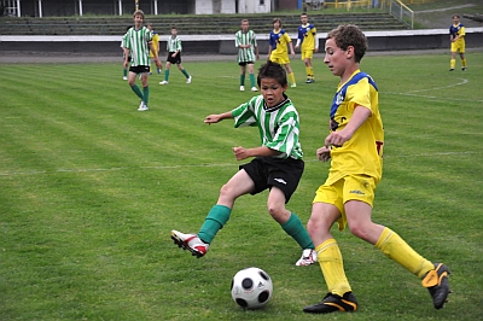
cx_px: 242
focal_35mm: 105
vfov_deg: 13.0
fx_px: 1408
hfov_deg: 19.5
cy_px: 160
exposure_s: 1/400
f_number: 5.3
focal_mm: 70
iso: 1600
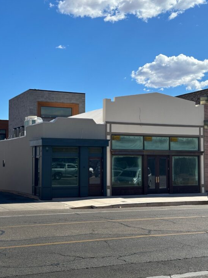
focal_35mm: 55
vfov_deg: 34.9
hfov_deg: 26.5
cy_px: 143
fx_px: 441
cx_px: 91
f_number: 1.78
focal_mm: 6.86
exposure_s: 1/4566
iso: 64
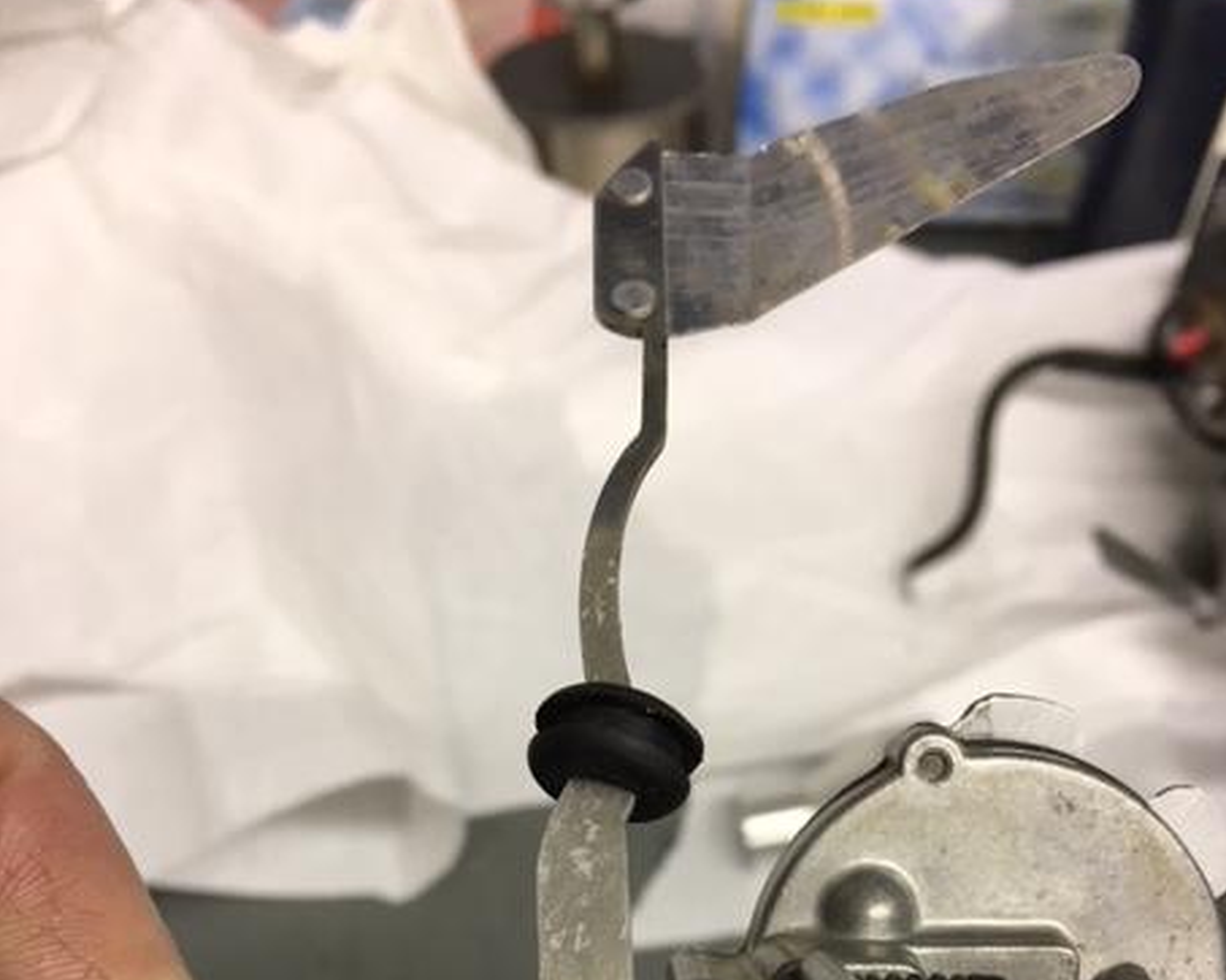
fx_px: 1451
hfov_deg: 45.8
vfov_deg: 35.7
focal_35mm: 40
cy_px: 831
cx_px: 647
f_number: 2.2
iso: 32
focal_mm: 4.15
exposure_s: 1/30
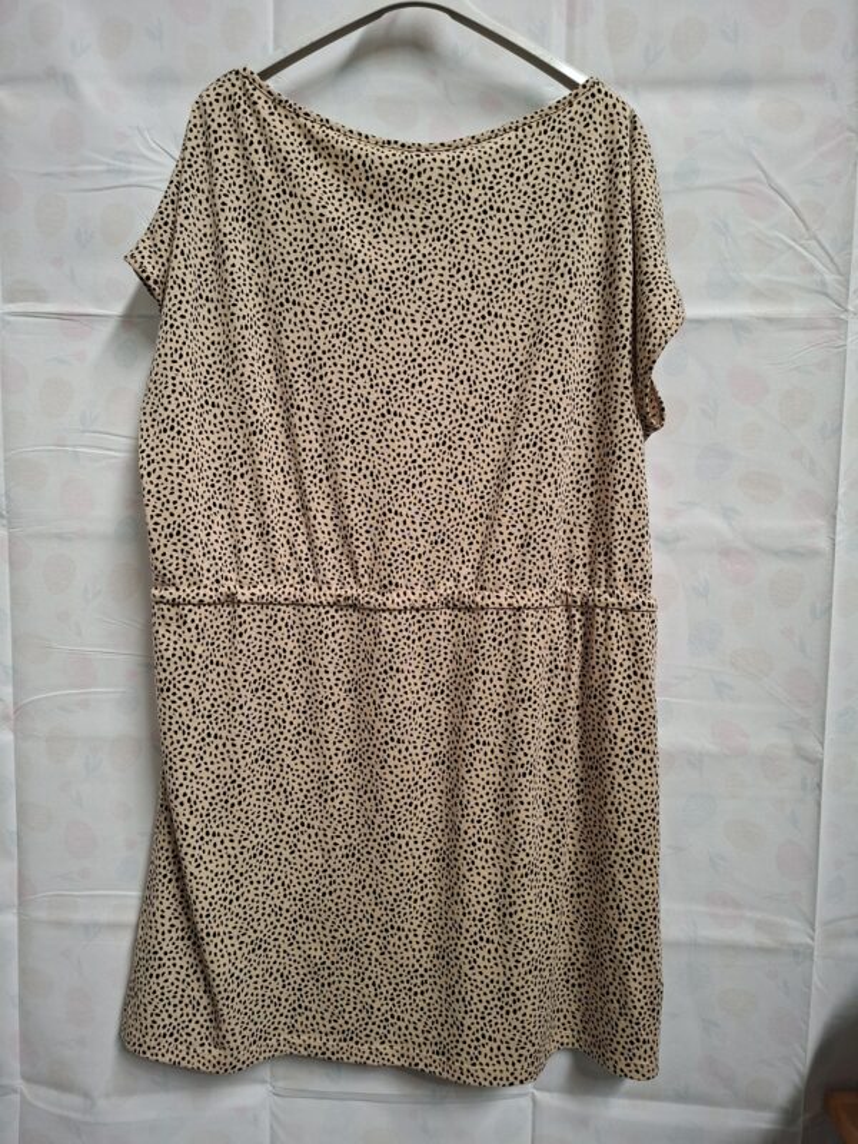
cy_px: 572
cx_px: 429
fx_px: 760
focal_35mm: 23
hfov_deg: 58.9
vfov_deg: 73.9
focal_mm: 5.54
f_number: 1.8
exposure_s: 1/50
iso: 250
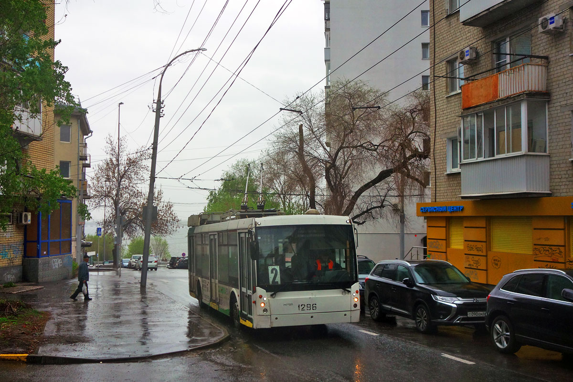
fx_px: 621
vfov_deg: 34.2
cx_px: 286
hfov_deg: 49.6
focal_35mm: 39
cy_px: 191
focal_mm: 14.4
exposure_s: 1/500
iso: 250
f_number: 2.8
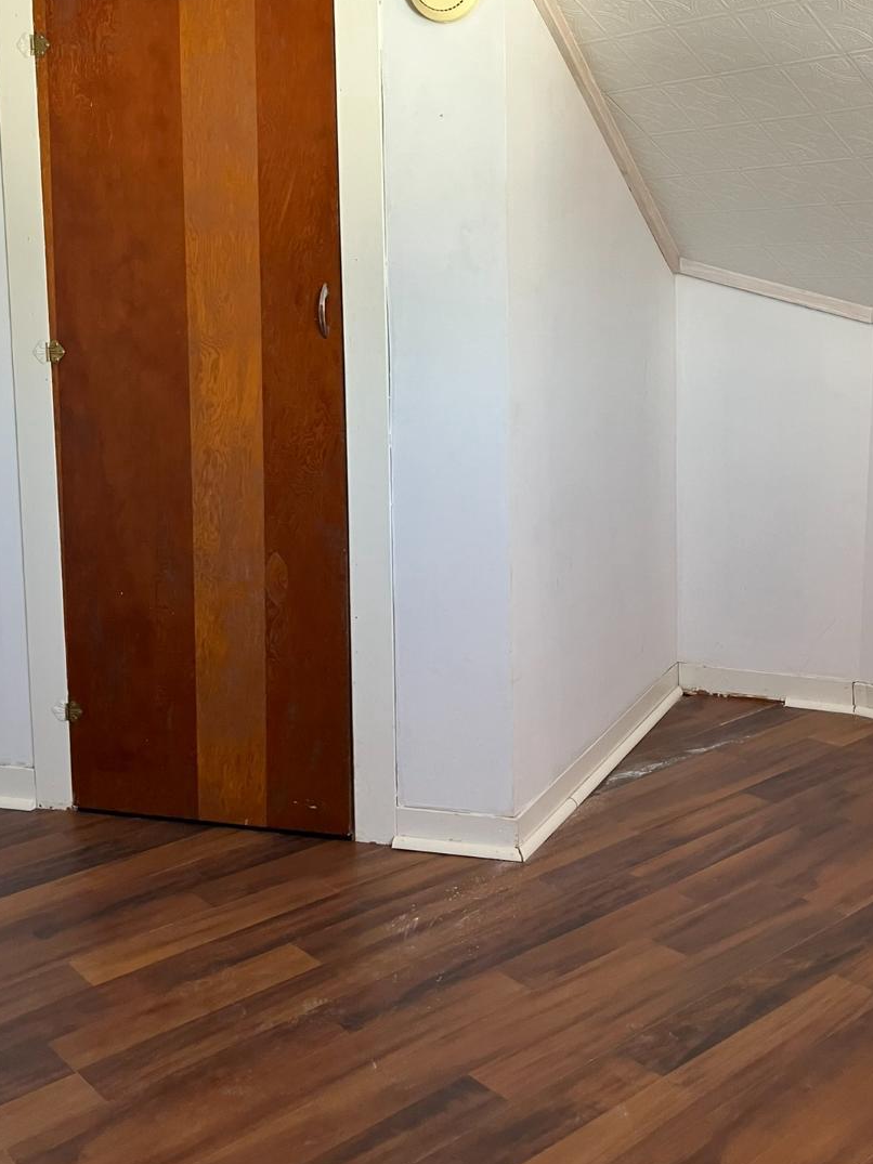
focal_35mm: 40
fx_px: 1345
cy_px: 460
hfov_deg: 35.9
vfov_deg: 46.5
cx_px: 513
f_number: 1.8
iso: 100
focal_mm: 3.99
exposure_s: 1/60
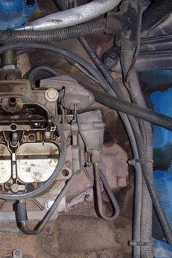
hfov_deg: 17.2
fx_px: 559
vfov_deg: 25.9
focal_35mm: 78
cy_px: 168
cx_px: 16
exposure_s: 1/60
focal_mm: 6.3
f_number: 2.8
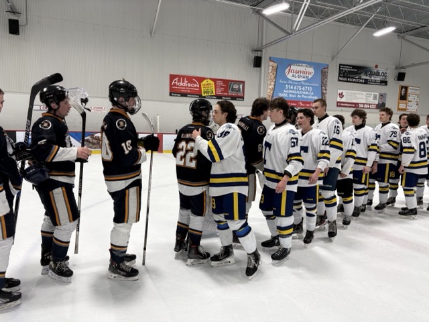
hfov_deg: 67.3
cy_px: 161
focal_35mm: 26
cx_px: 214
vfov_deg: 53.1
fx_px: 322
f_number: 1.6
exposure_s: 1/120
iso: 64
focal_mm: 5.96
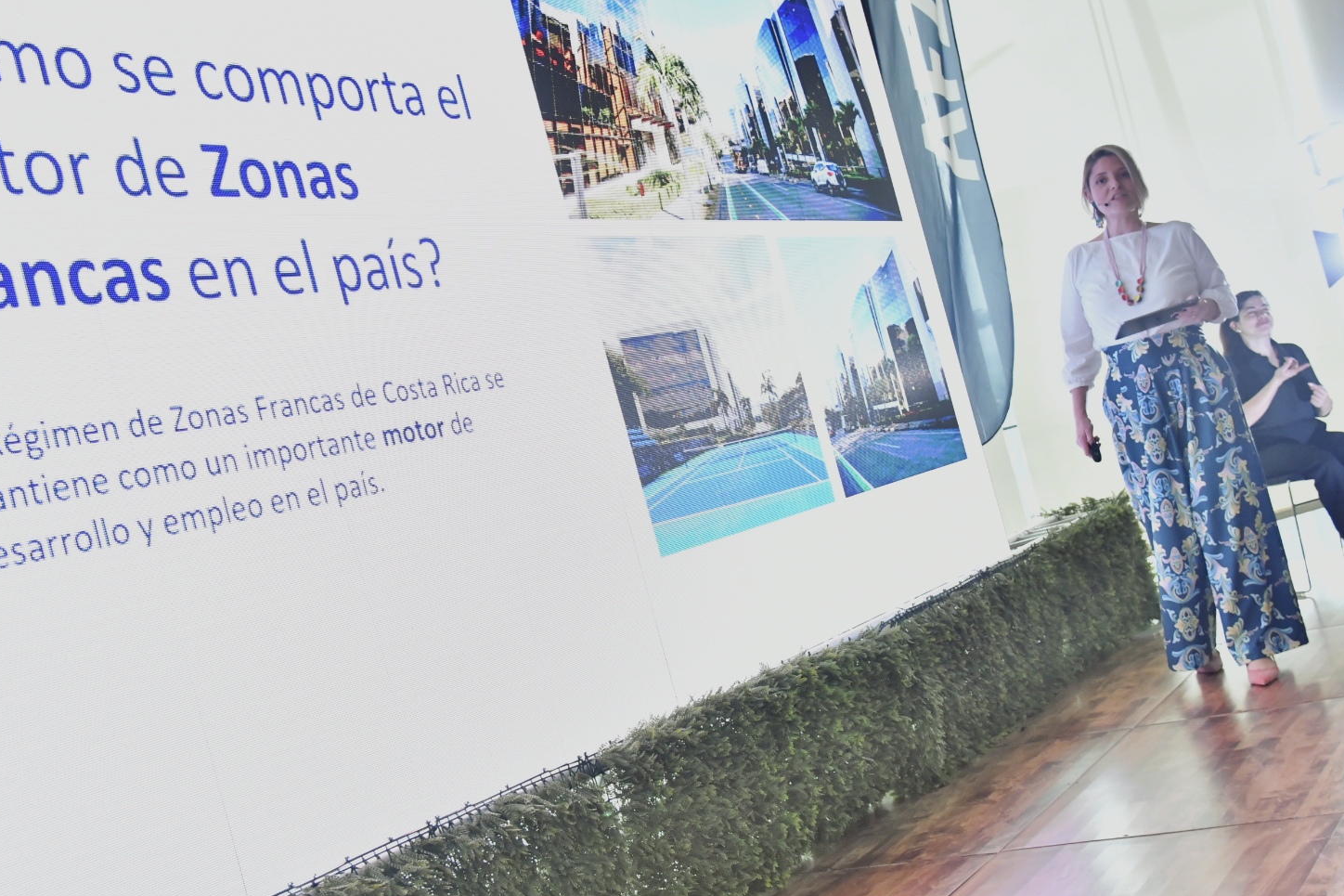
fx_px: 1754
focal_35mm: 47
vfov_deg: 28.6
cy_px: 434
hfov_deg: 41.9
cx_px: 605
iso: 2500
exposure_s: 1/250
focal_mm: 28
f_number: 4.5
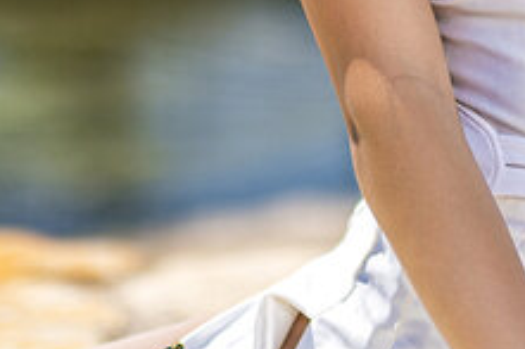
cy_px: -116
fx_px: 3964
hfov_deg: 7.5
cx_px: 549
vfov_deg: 5.0
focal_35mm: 272
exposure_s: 1/6400
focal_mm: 50
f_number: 1.2
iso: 50
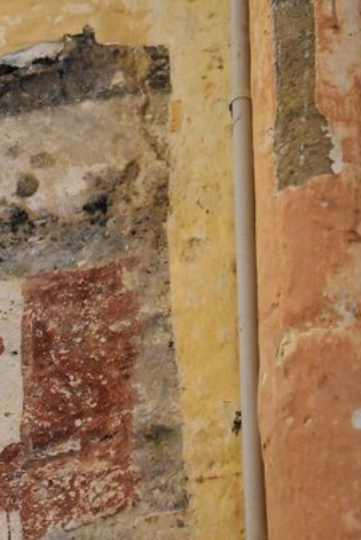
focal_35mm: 195
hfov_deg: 7.0
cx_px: 53
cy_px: 285
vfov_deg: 10.5
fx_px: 2926
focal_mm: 75
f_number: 4.2
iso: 9000
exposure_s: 1/125
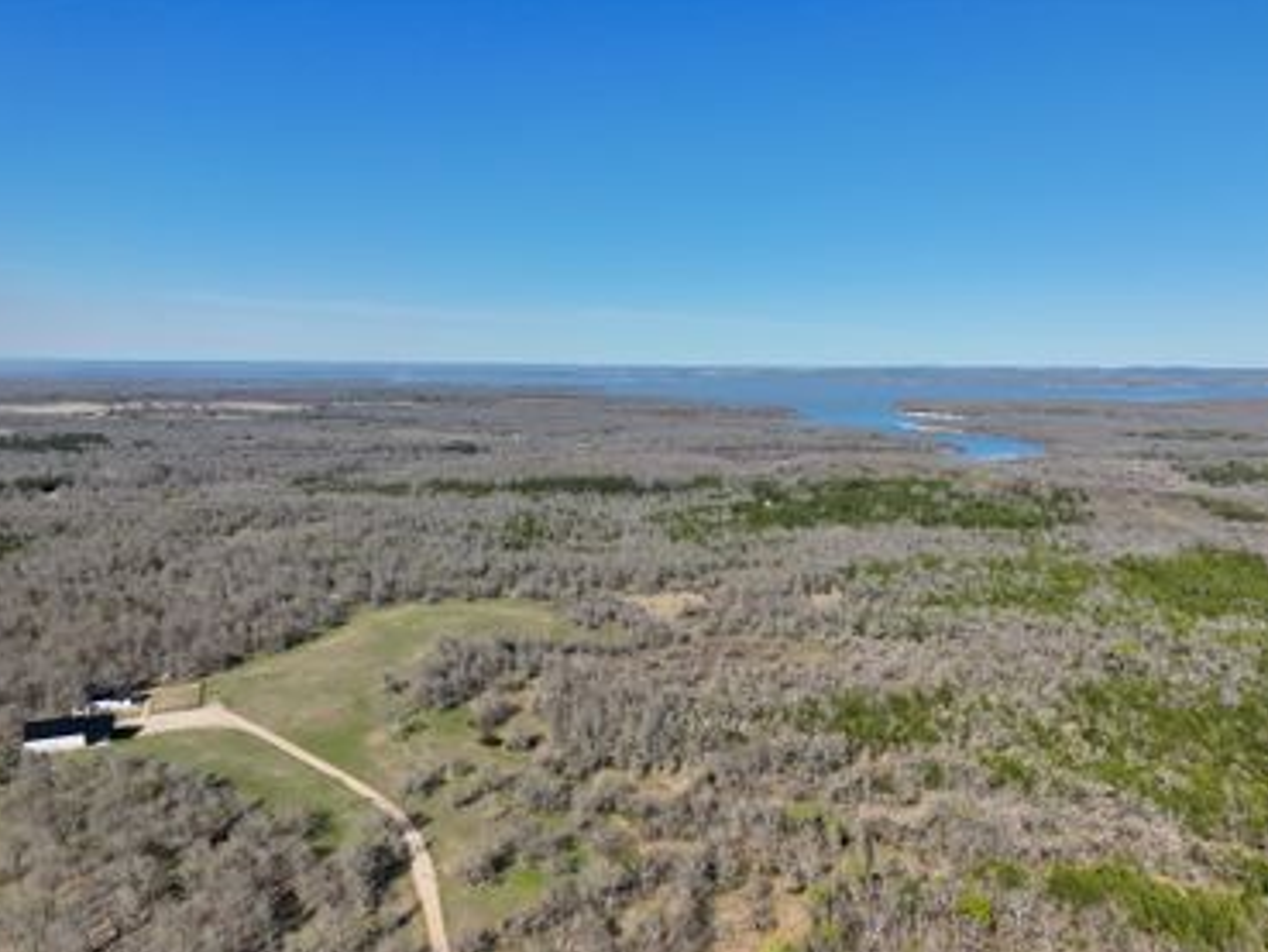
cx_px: 686
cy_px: 548
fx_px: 1026
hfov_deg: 63.3
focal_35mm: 28
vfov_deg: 49.6
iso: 170
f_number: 1.7
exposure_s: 1/6000
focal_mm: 6.72
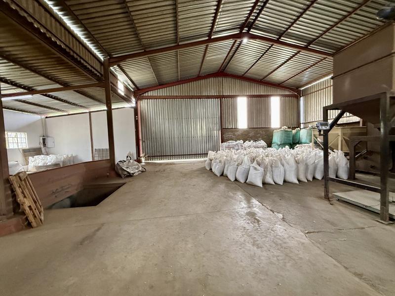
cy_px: 148
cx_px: 198
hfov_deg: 102.1
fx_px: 160
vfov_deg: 85.7
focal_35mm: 14
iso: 500
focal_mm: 2.22
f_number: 2.2
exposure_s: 1/100
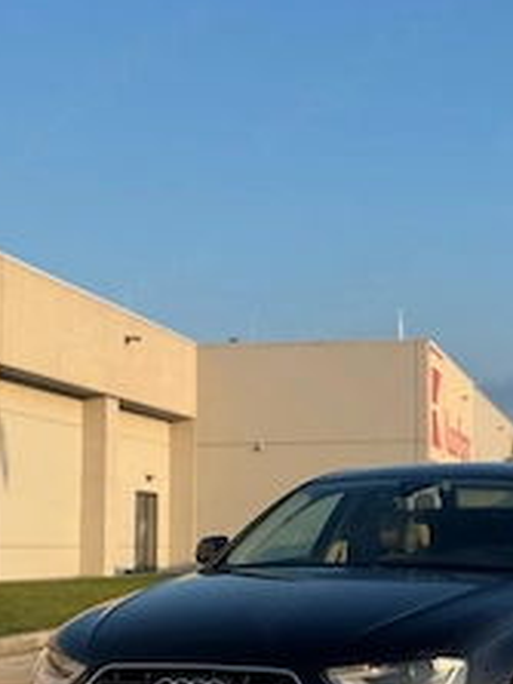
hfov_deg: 17.0
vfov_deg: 22.8
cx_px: 412
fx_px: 1701
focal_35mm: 86
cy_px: 353
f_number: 1.78
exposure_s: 1/2611
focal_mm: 6.76
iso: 64
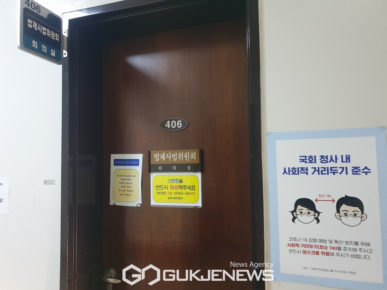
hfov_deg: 67.3
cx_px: 194
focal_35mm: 26
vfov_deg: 53.1
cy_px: 145
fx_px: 291
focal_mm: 4.3
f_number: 1.5
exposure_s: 1/40
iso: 320
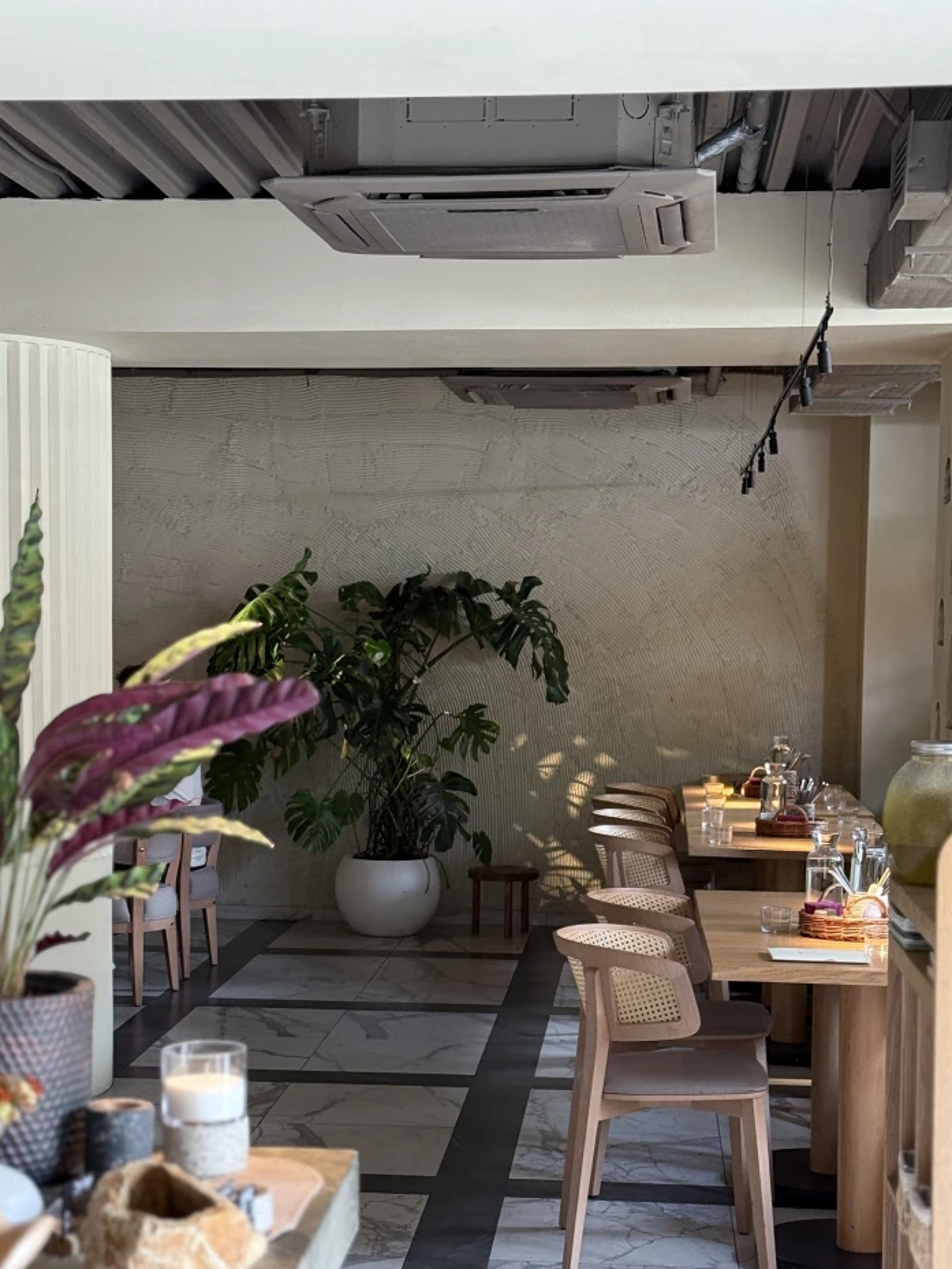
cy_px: 794
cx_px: 443
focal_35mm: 62
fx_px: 2273
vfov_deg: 31.1
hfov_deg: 23.7
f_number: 1.78
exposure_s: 1/40
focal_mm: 6.76
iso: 320
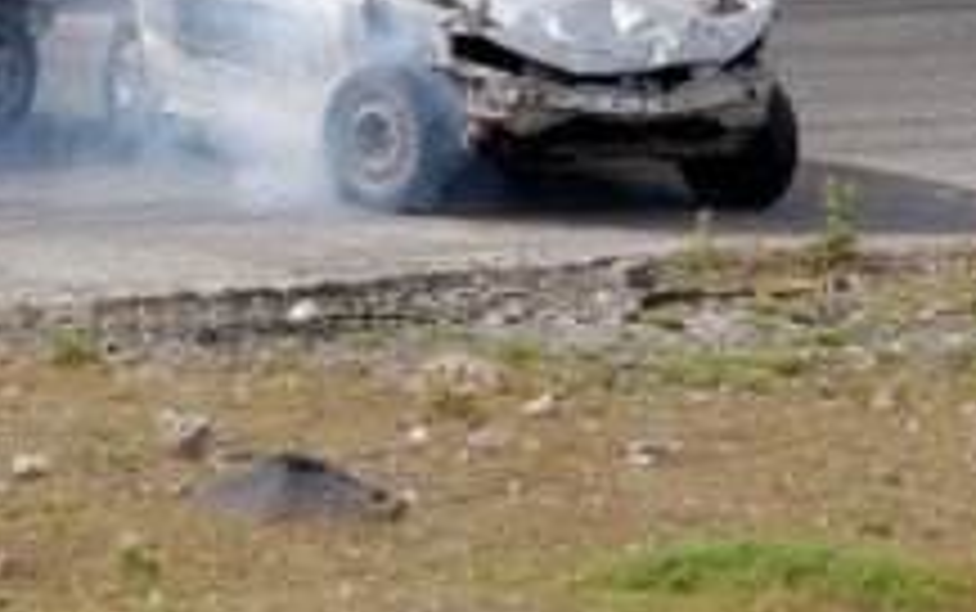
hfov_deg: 8.4
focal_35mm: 248
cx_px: 108
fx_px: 6588
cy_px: -225
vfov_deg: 5.3
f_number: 5.3
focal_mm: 55
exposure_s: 1/1000
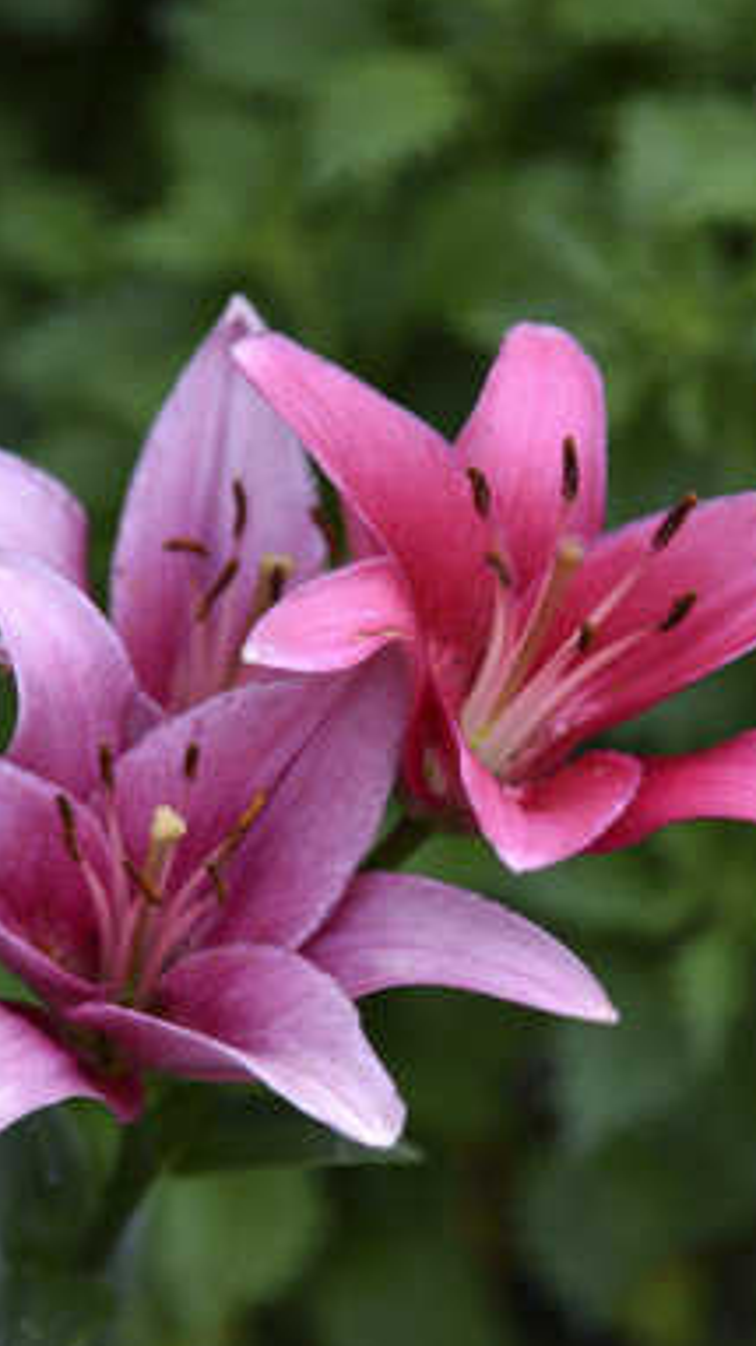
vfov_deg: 10.7
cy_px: 680
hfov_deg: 6.0
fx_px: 7174
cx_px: 366
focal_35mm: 201
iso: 100
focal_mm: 120
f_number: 4
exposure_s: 1/25
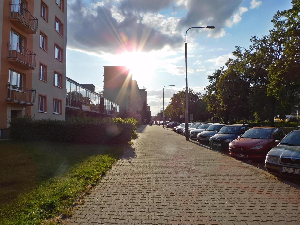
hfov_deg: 71.6
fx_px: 208
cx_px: 150
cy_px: 112
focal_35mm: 24
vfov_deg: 56.8
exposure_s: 1/1250
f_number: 3.8
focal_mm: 4.3
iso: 125
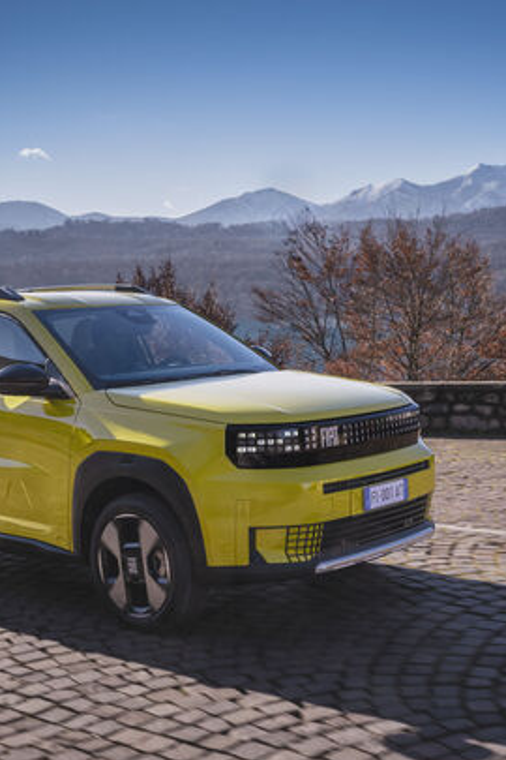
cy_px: 382
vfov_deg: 37.5
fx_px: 1117
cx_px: 242
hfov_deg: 25.5
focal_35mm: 53
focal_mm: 35
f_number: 13
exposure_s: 1/100
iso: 64
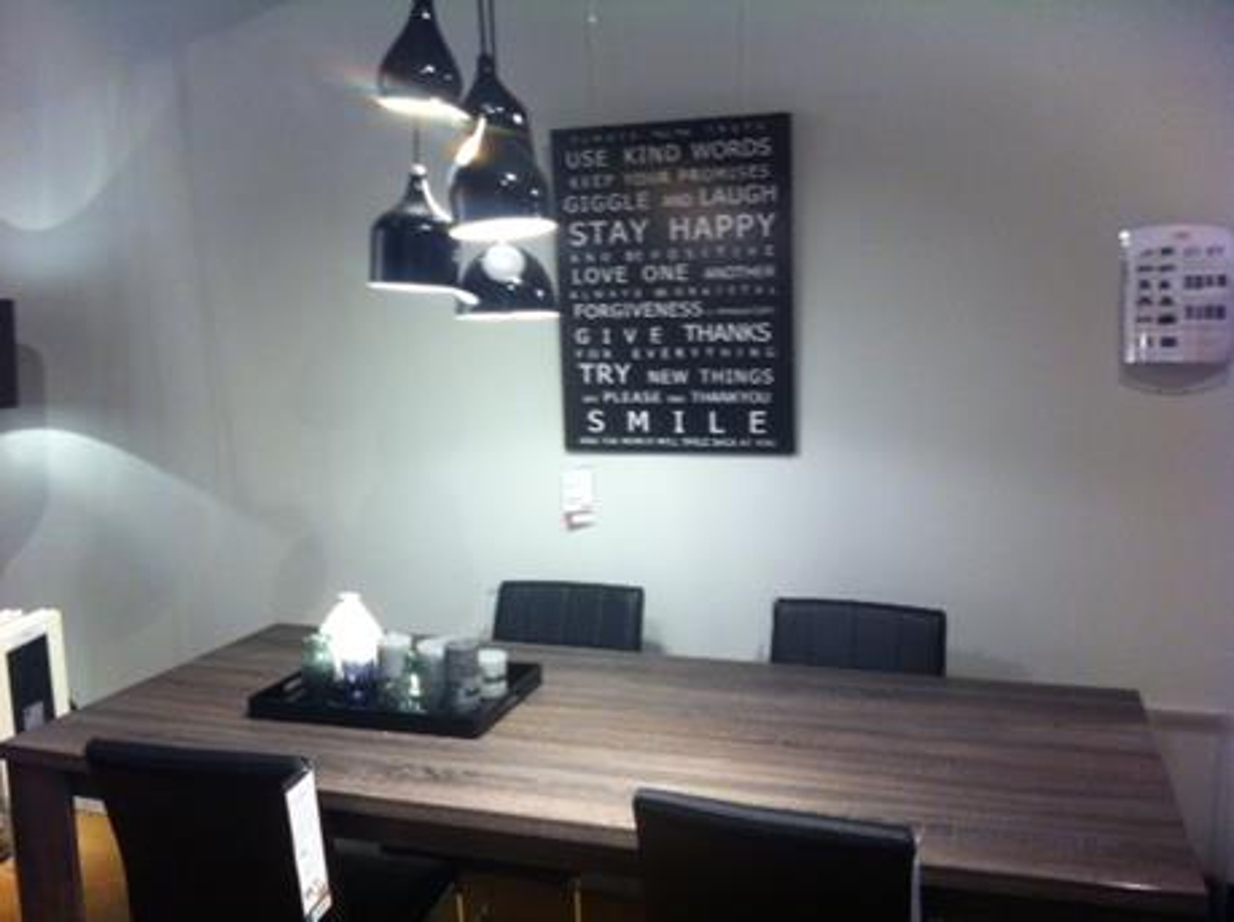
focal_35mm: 35
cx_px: 617
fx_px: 1246
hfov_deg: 52.7
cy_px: 461
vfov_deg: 40.6
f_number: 2.8
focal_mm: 3.85
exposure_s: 1/15
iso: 125
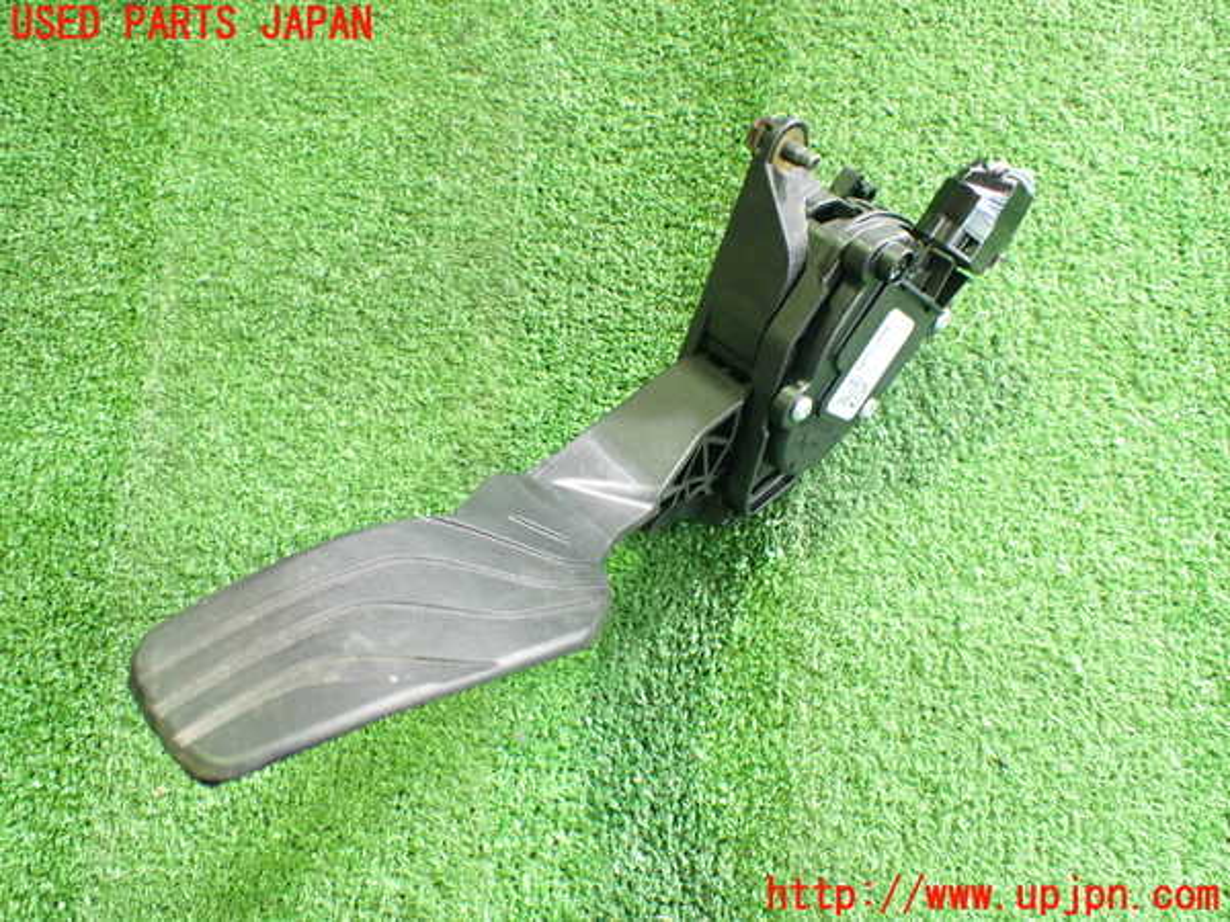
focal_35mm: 30
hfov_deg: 60.0
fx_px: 1066
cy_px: 461
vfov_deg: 46.8
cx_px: 615
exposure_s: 1/30
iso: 800
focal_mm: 5.4
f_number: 2.3
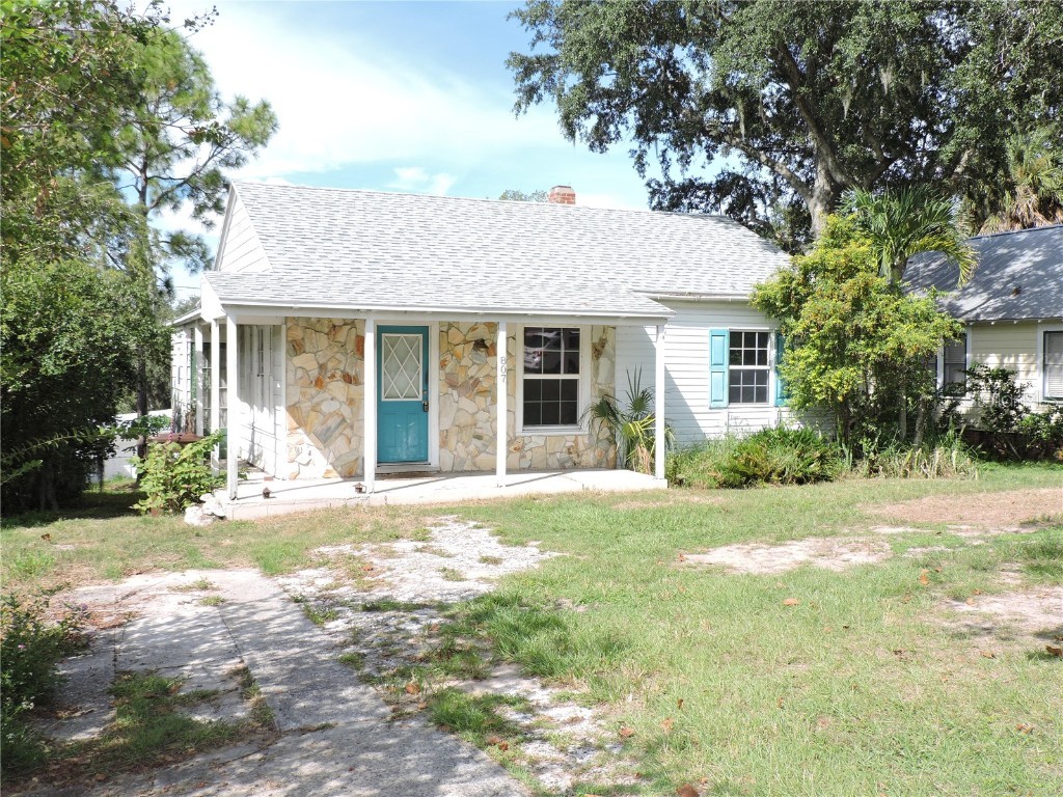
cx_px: 532
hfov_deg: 55.4
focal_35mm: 33
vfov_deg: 42.9
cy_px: 398
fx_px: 1013
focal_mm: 5.9
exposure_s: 1/640
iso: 100
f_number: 3.2
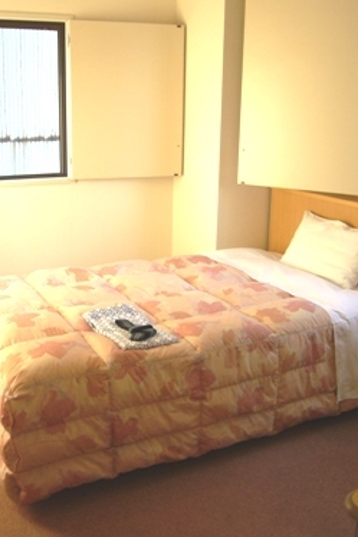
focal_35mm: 40
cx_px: 135
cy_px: 272
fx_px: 596
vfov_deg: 48.4
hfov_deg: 33.3
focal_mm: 4.6
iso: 80
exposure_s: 1/60
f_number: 2.8
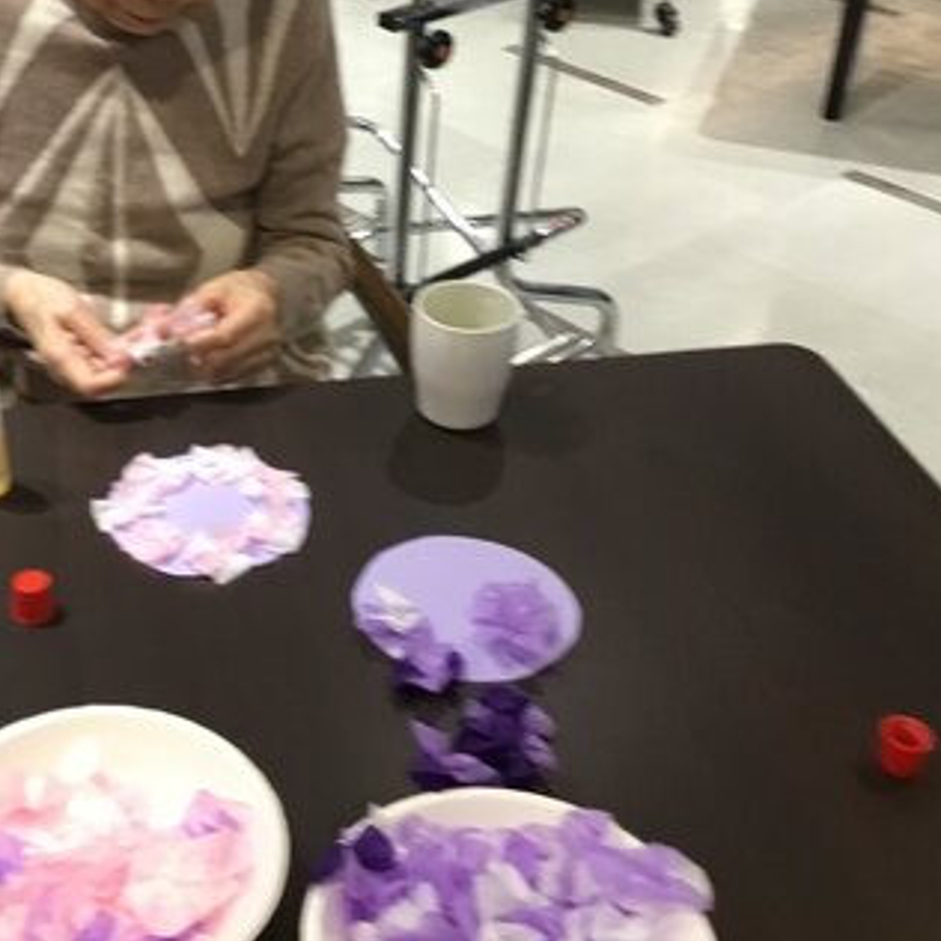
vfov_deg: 32.4
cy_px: 280
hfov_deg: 32.0
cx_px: 202
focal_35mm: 52
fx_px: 1599
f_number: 2.4
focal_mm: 3.3
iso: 125
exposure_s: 1/30
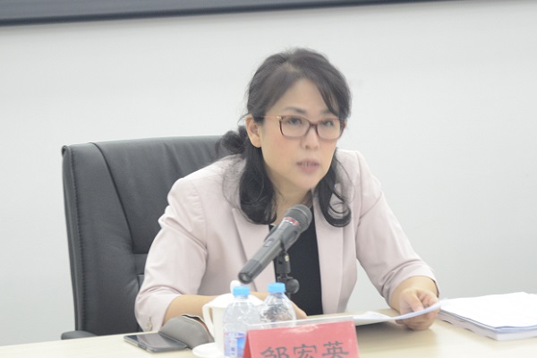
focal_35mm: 158
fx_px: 2349
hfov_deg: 13.0
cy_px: 179
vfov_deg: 8.7
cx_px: 268
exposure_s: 1/8
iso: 1000
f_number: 5.6
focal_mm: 105
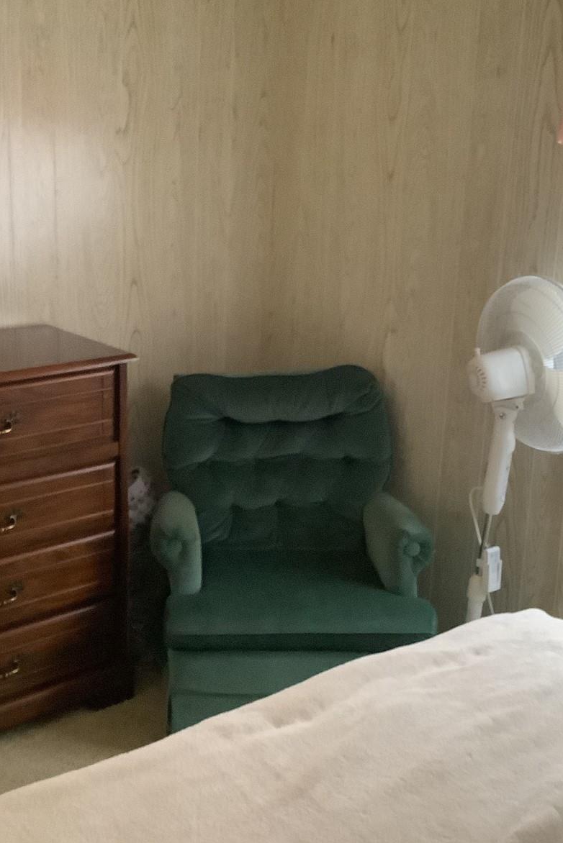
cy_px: 419
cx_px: 161
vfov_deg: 44.5
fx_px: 1031
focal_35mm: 44
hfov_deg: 30.2
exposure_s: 1/24
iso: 640
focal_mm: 3.3
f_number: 2.4
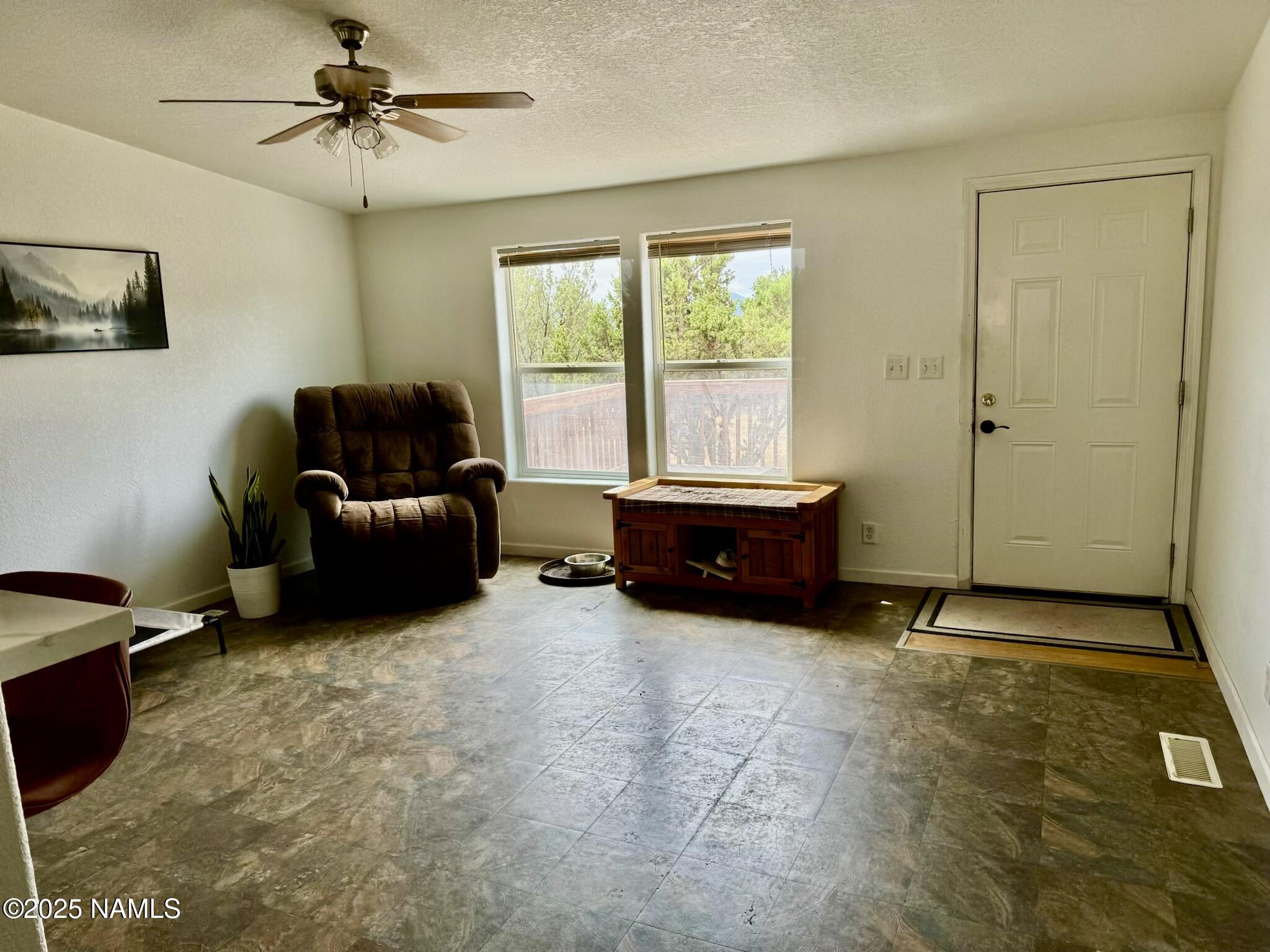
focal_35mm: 24
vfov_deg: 56.8
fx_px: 881
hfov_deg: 71.6
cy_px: 476
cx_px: 635
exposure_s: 1/510
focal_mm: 6.76
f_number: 1.78
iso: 80
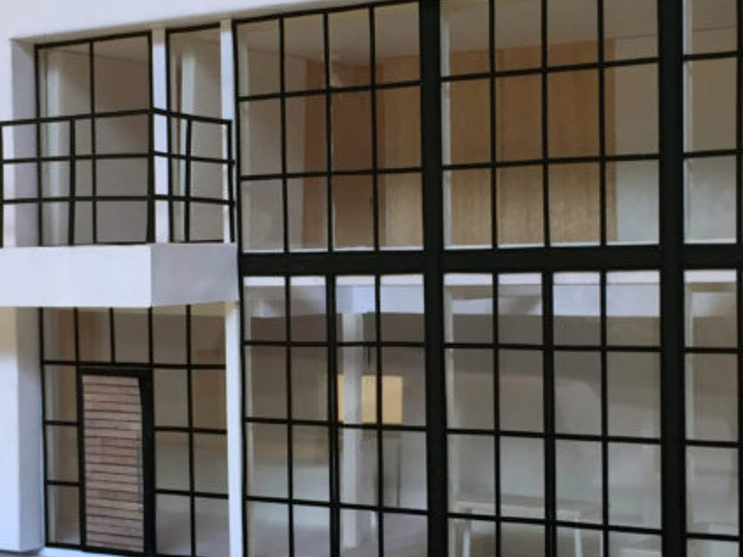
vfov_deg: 21.0
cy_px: 328
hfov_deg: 27.8
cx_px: 370
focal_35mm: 70
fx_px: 1502
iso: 40
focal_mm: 4.15
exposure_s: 1/40
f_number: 2.2
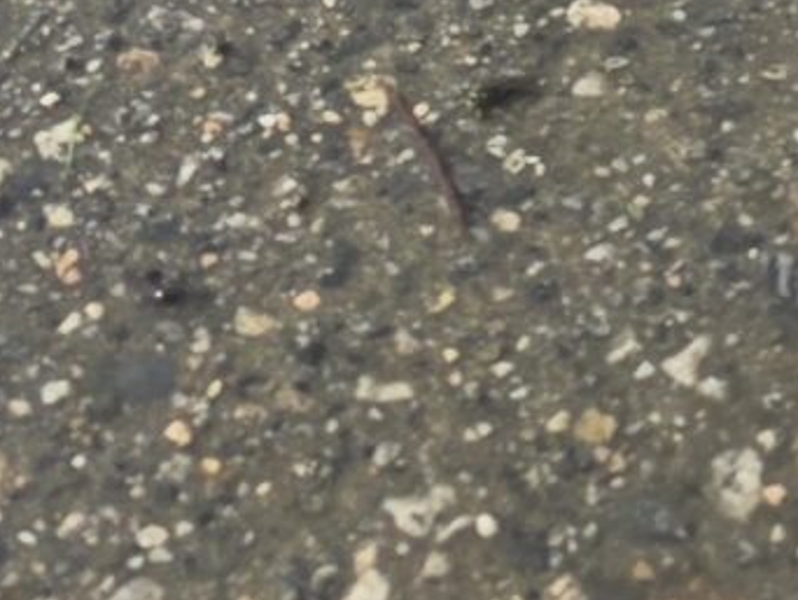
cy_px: -1328
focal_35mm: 172
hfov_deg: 11.4
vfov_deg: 7.4
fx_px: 3968
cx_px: 693
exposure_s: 1/1484
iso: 80
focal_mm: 6.3
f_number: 1.7
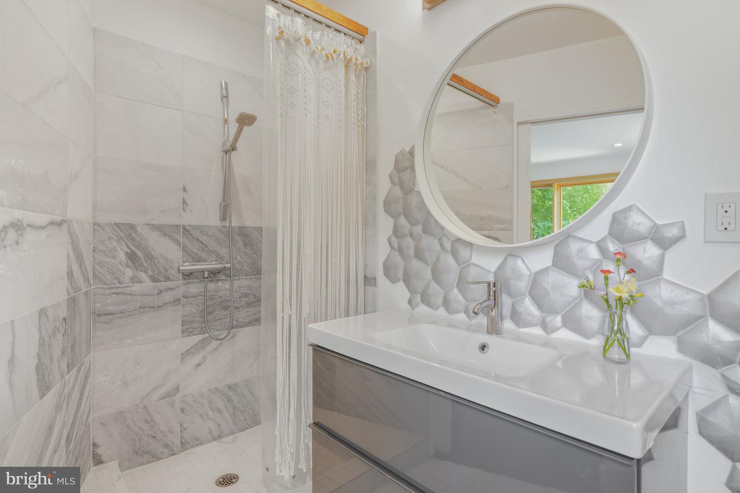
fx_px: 380
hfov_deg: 88.4
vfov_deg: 65.9
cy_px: 246
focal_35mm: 18
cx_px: 370
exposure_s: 1/4
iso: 200
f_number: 8
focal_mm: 18.5
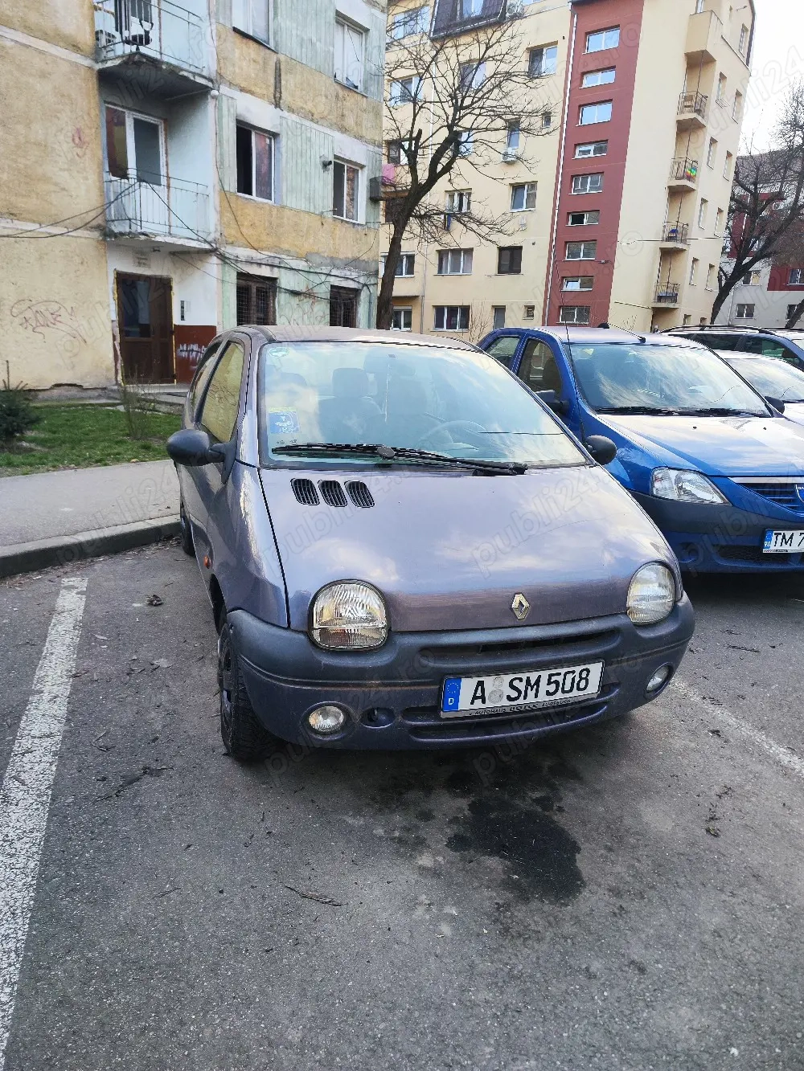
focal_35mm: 23
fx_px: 712
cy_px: 536
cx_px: 402
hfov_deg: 58.9
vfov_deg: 73.9
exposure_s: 1/100
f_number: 1.69
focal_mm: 7.01
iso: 90
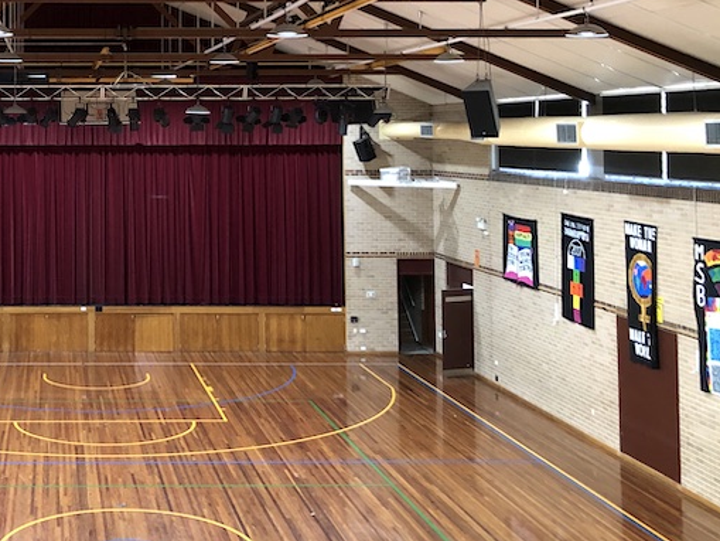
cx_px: 81
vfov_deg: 26.0
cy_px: 101
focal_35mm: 55
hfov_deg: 33.2
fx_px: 1144
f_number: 1.8
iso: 80
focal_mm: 3.99
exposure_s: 1/15
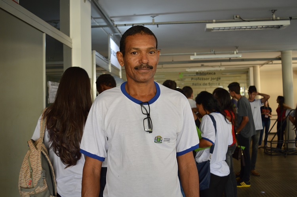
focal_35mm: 34
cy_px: 98
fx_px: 284
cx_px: 148
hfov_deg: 55.2
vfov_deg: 38.3
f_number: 3.8
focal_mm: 23
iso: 400
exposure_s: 1/60
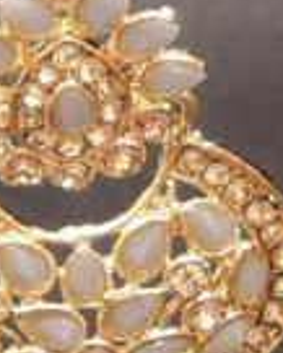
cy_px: 332
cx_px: 343
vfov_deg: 12.3
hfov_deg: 9.8
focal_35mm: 155
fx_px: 1621
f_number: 1.75
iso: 1600
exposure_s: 1/20
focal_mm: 4.75
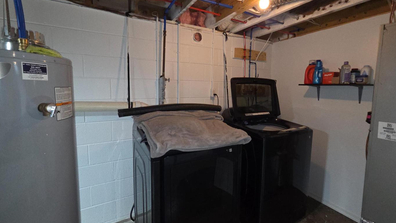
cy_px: 103
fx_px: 158
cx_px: 209
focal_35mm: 15
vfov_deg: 70.4
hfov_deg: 102.9
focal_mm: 2.2
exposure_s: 1/60
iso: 250
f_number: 2.2
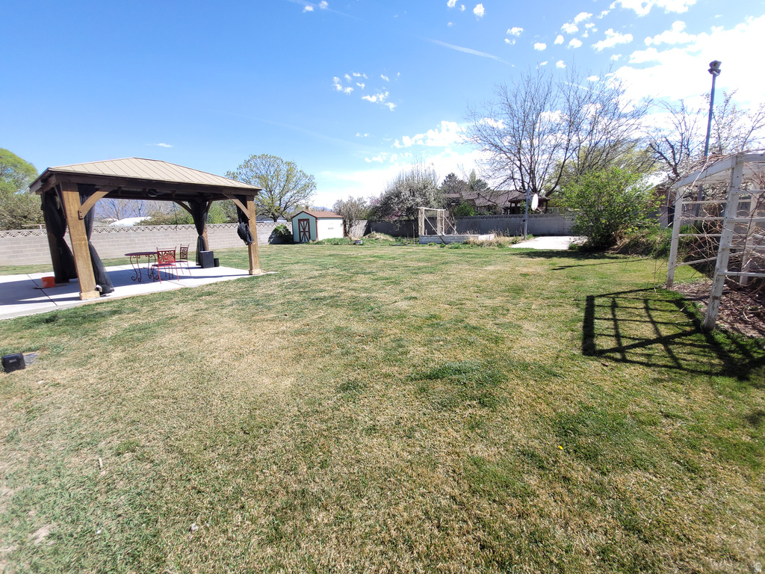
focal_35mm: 13
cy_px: 287
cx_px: 382
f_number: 2.2
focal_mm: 1.74
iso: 40
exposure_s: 1/620
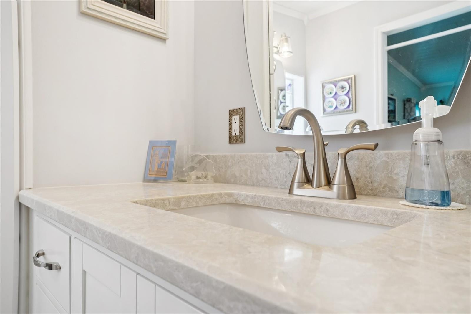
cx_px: 236
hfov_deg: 76.1
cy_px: 157
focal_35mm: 23
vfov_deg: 55.1
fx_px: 301
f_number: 8
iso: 400
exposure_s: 1/25
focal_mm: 23
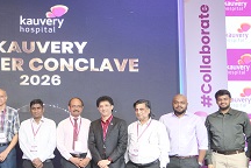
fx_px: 523
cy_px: 100
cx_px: -41
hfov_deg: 24.7
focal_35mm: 75
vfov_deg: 18.2
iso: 1600
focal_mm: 17.7
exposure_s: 1/125
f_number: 4
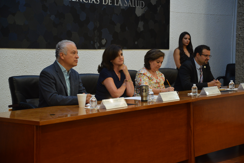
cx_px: 122
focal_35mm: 72
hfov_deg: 28.1
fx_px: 488
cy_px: 82
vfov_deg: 18.9
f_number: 4.5
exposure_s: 1/25
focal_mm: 72
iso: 1600
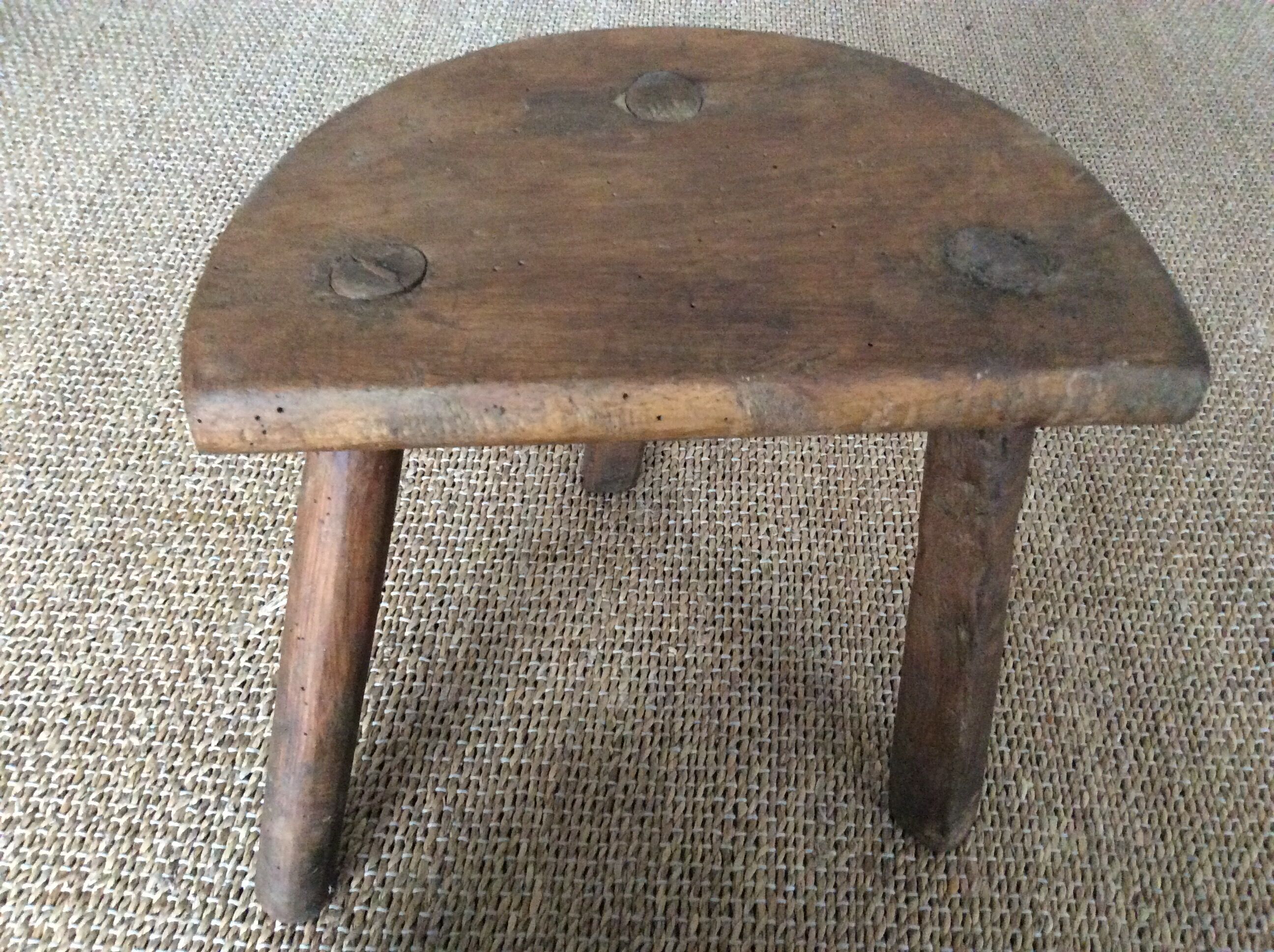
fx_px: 1176
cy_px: 476
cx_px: 637
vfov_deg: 44.1
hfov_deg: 56.9
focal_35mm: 32
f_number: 2.4
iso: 400
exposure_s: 1/17
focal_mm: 3.3
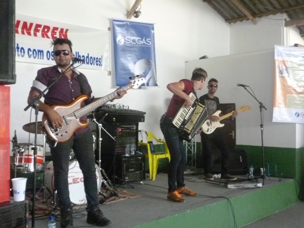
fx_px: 360
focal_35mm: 41
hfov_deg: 45.8
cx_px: 152
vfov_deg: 35.1
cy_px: 114
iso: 800
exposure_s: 1/60
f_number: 3.7
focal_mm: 7.3
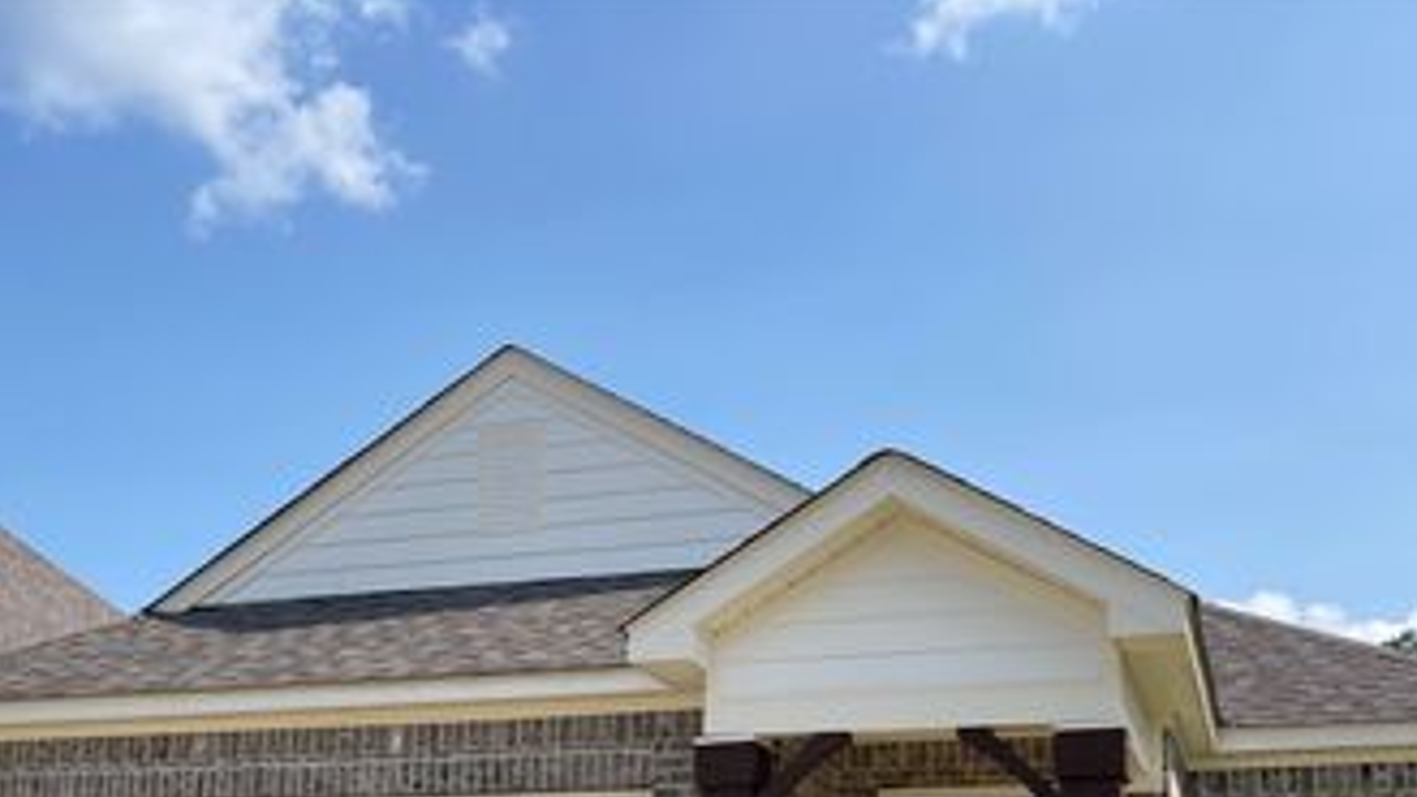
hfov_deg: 47.3
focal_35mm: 43
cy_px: 786
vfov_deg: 26.3
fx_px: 1616
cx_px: 659
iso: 32
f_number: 1.6
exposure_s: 1/3663
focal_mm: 5.1
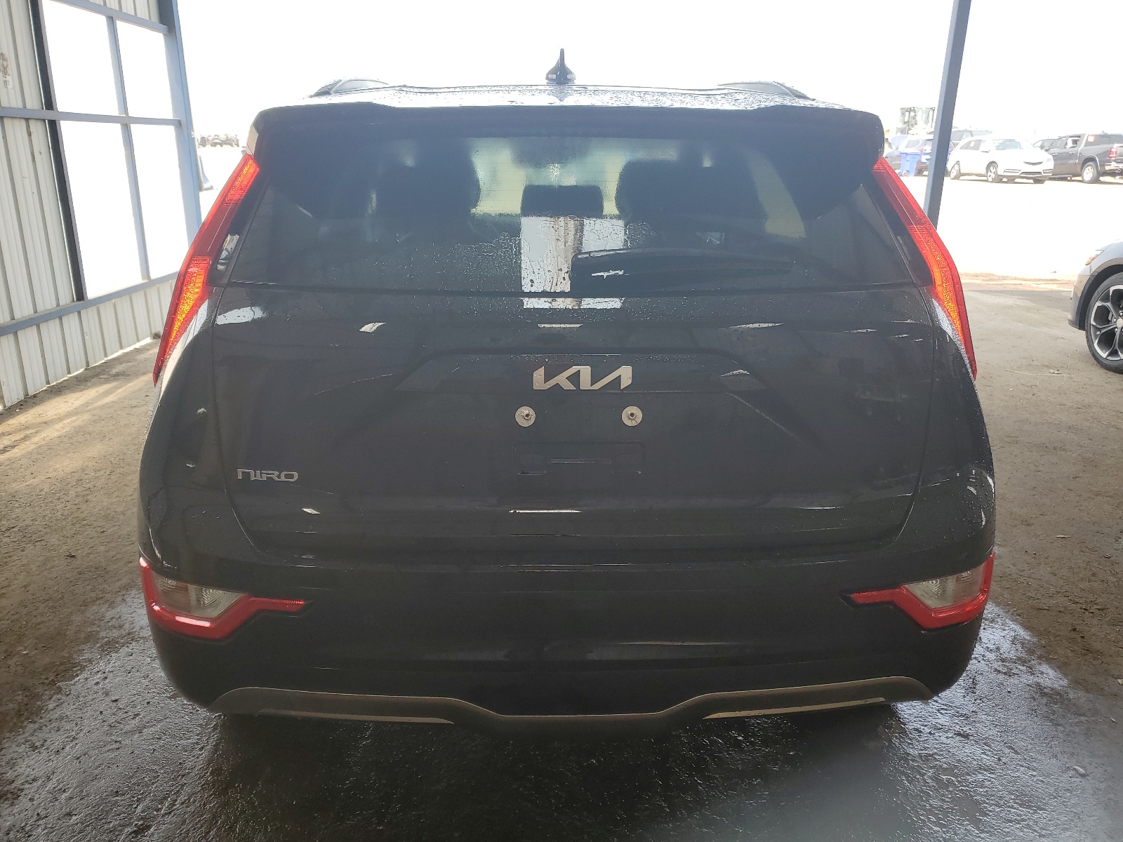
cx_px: 562
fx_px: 843
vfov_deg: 53.1
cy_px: 421
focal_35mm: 26
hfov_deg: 67.3
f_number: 1.5
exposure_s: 1/345
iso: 50
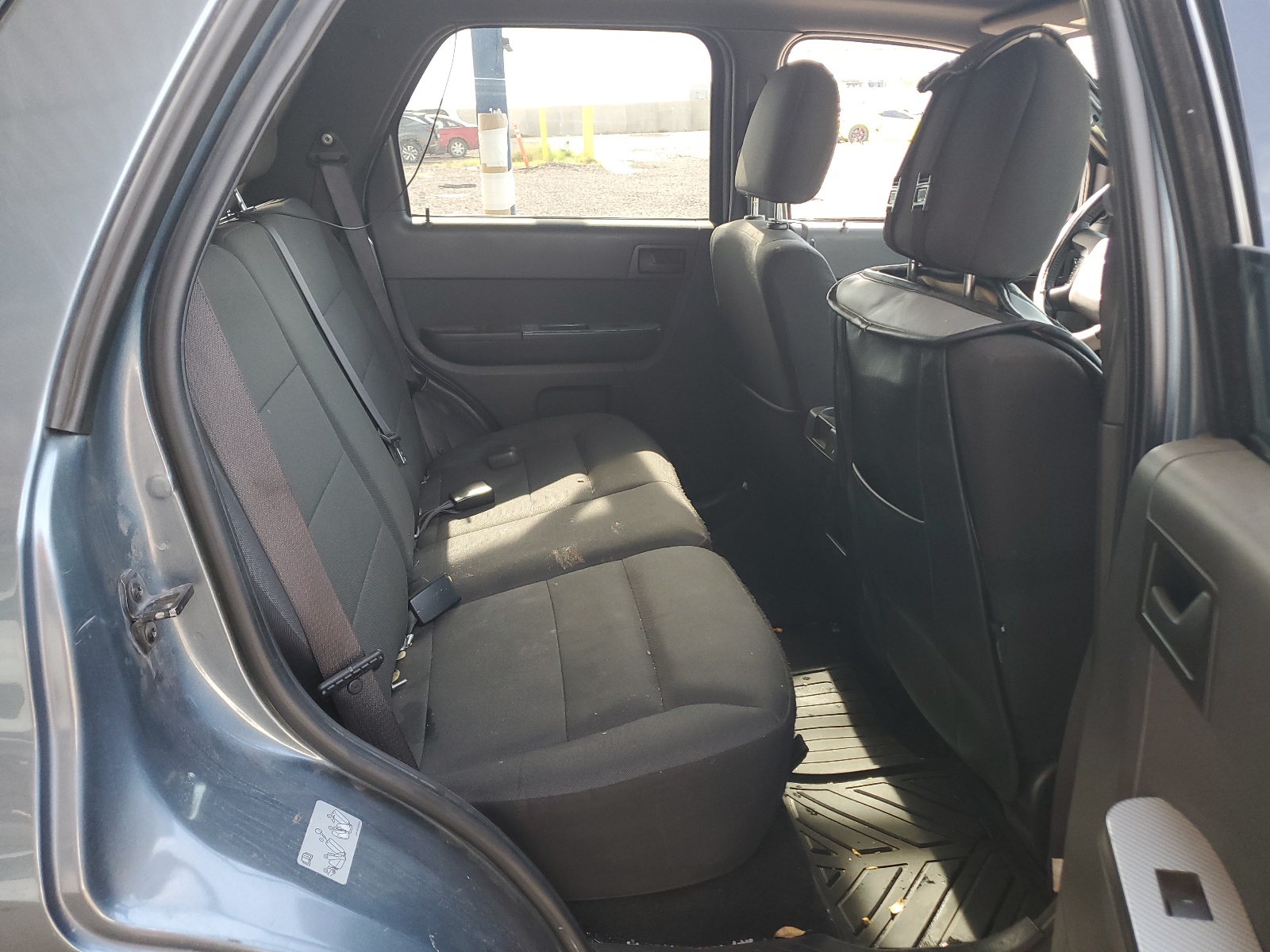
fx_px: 954
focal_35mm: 26
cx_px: 635
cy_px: 476
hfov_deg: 67.3
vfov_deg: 53.1
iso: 69
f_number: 1.5
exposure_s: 1/120
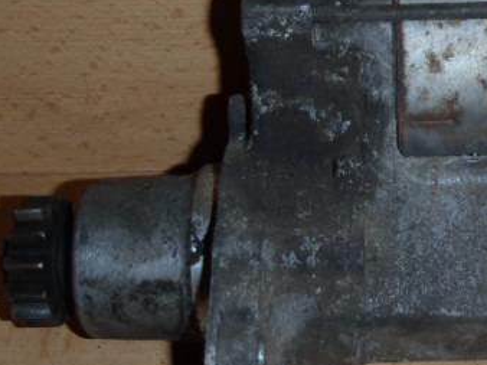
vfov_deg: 20.4
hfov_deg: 26.7
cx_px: 363
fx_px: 1012
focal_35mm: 72
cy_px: 156
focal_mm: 6.83
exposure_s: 1/40
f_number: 4.6
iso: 100
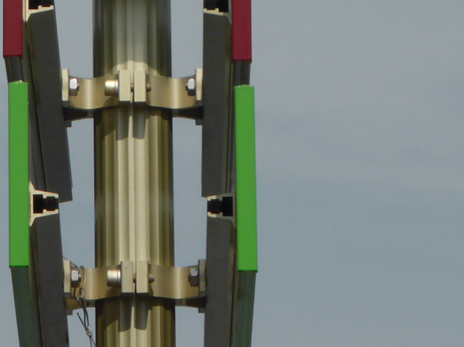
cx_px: 150
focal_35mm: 496
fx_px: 6645
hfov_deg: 4.0
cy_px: -153
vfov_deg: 3.0
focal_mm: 25.9
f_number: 5.4
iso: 100
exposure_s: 1/1000
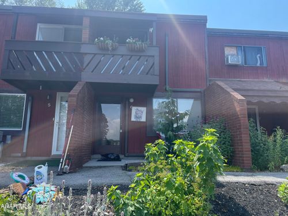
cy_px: 108
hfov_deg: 67.3
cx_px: 144
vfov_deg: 53.1
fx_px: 216
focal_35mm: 26
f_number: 1.6
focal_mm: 4.2
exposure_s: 1/1595
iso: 32
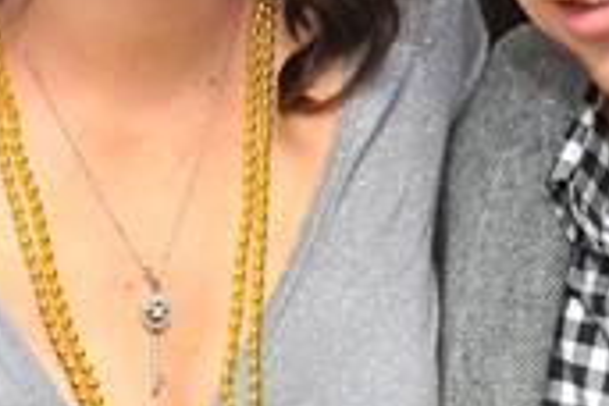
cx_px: 410
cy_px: -160
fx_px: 3806
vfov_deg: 6.1
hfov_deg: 9.1
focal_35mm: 225
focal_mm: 70
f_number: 5
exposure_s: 1/100
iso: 800
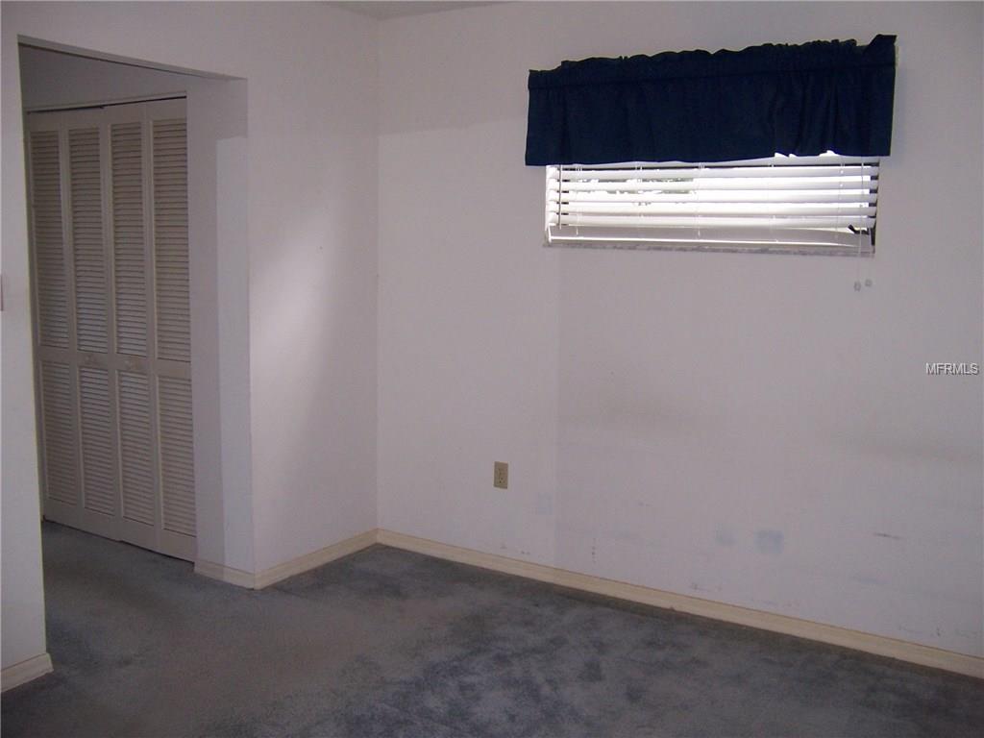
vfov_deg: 42.9
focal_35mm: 33
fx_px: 938
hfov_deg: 55.4
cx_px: 492
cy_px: 369
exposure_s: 1/60
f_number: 2.8
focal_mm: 5.5
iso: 140
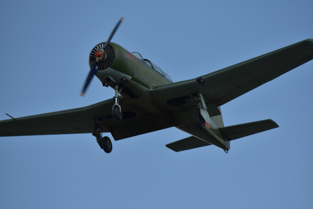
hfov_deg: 5.7
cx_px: 156
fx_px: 3131
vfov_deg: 3.8
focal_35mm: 360
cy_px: 104
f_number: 6
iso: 200
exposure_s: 1/1000
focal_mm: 360
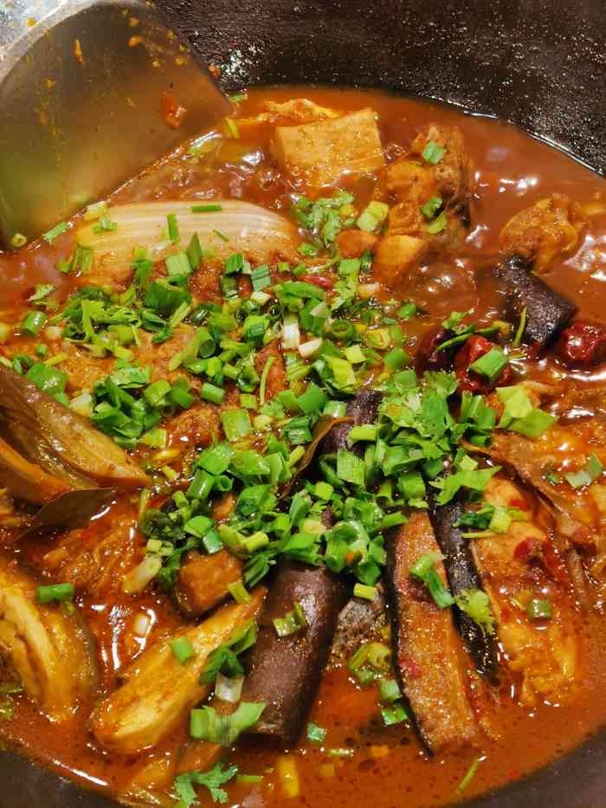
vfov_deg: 28.2
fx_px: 1610
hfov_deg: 21.3
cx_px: 303
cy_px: 404
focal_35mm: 69
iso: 64
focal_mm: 4.66
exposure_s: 1/100
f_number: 1.4
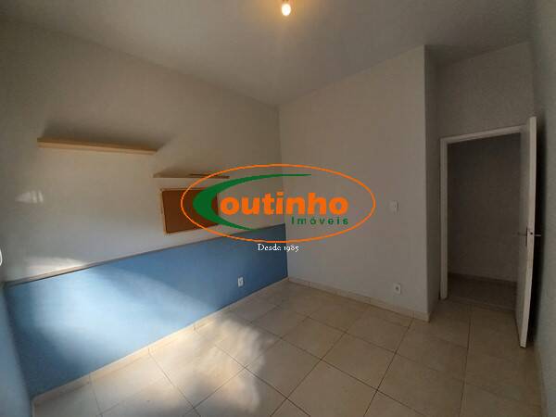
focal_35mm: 13
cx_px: 278
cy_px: 208
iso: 40
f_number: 2.2
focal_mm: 1.42
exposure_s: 1/141
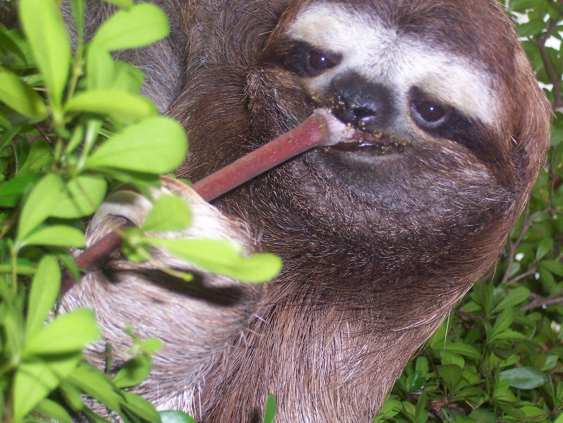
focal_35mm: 108
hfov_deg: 18.2
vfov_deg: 13.7
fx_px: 1757
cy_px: 212
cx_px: 282
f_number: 4.8
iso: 140
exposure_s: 1/125
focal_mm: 18
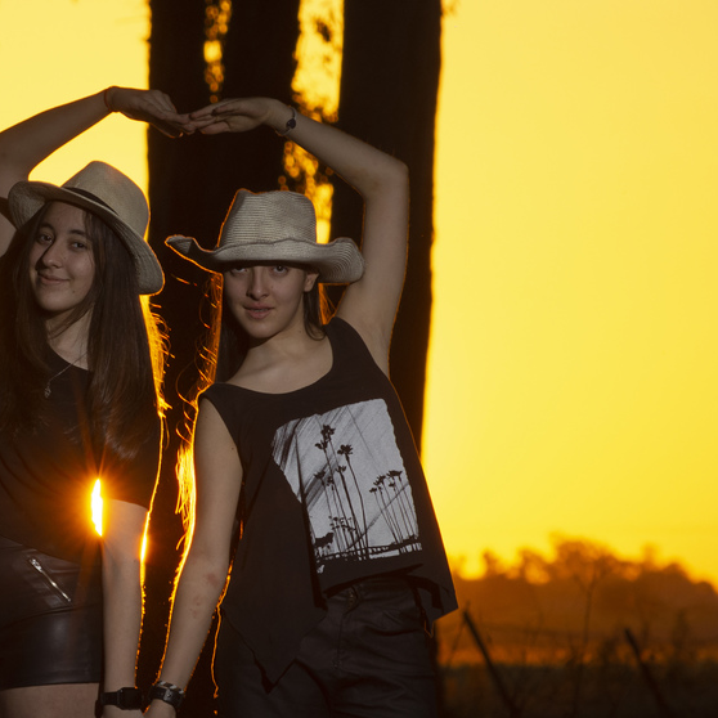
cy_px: 381
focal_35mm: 548
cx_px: 1
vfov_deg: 3.2
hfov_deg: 3.2
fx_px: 12860
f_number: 6.3
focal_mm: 200
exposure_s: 1/320
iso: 320
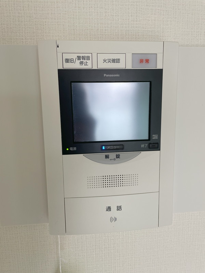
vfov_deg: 67.3
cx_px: 102
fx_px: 205
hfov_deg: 53.1
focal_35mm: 26
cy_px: 136
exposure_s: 1/121
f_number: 1.6
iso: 50
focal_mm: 4.2
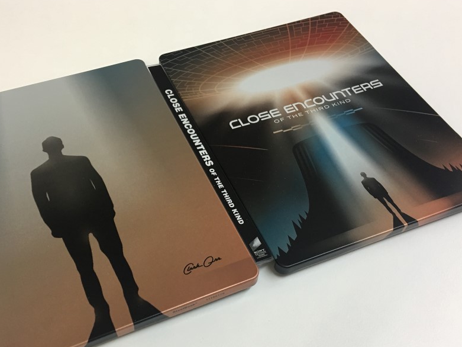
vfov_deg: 37.6
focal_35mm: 38
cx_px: 204
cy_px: 210
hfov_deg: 48.9
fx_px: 507
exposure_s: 1/17
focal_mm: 4.15
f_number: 2.2
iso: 64
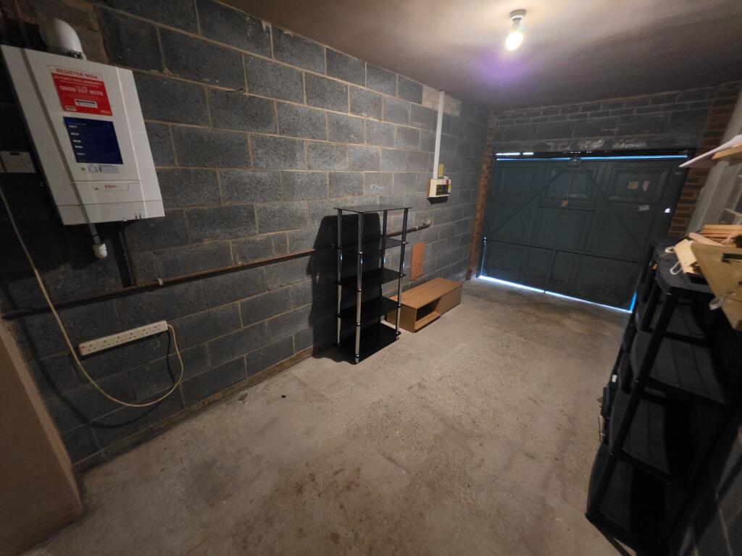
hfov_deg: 106.2
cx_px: 371
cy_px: 278
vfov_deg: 89.9
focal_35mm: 13
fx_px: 279
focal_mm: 2.2
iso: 800
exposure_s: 1/25
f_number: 1.9
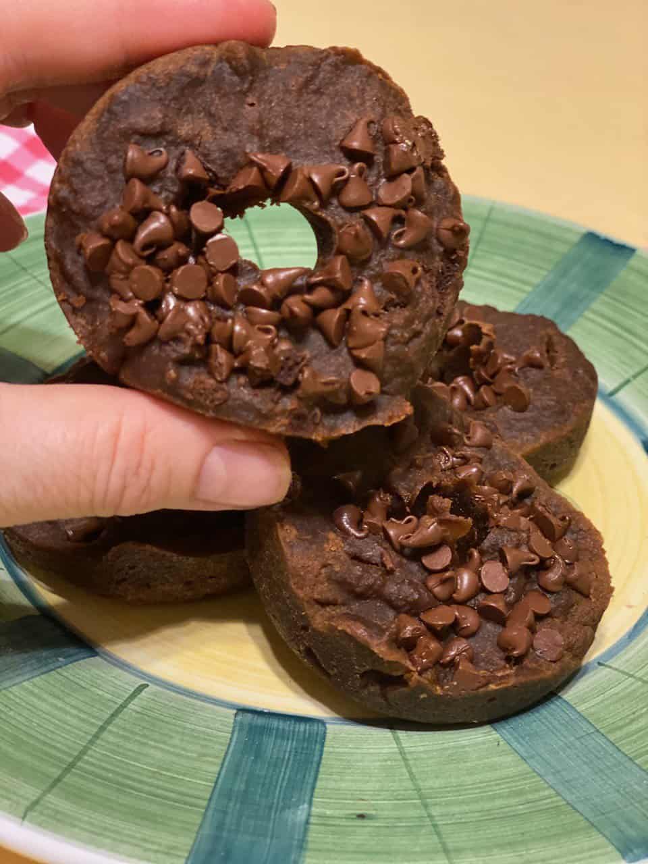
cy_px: 432
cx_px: 324
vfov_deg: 36.8
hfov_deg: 28.0
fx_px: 1298
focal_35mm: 52
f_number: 2
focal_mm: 6
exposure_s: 1/30
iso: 320
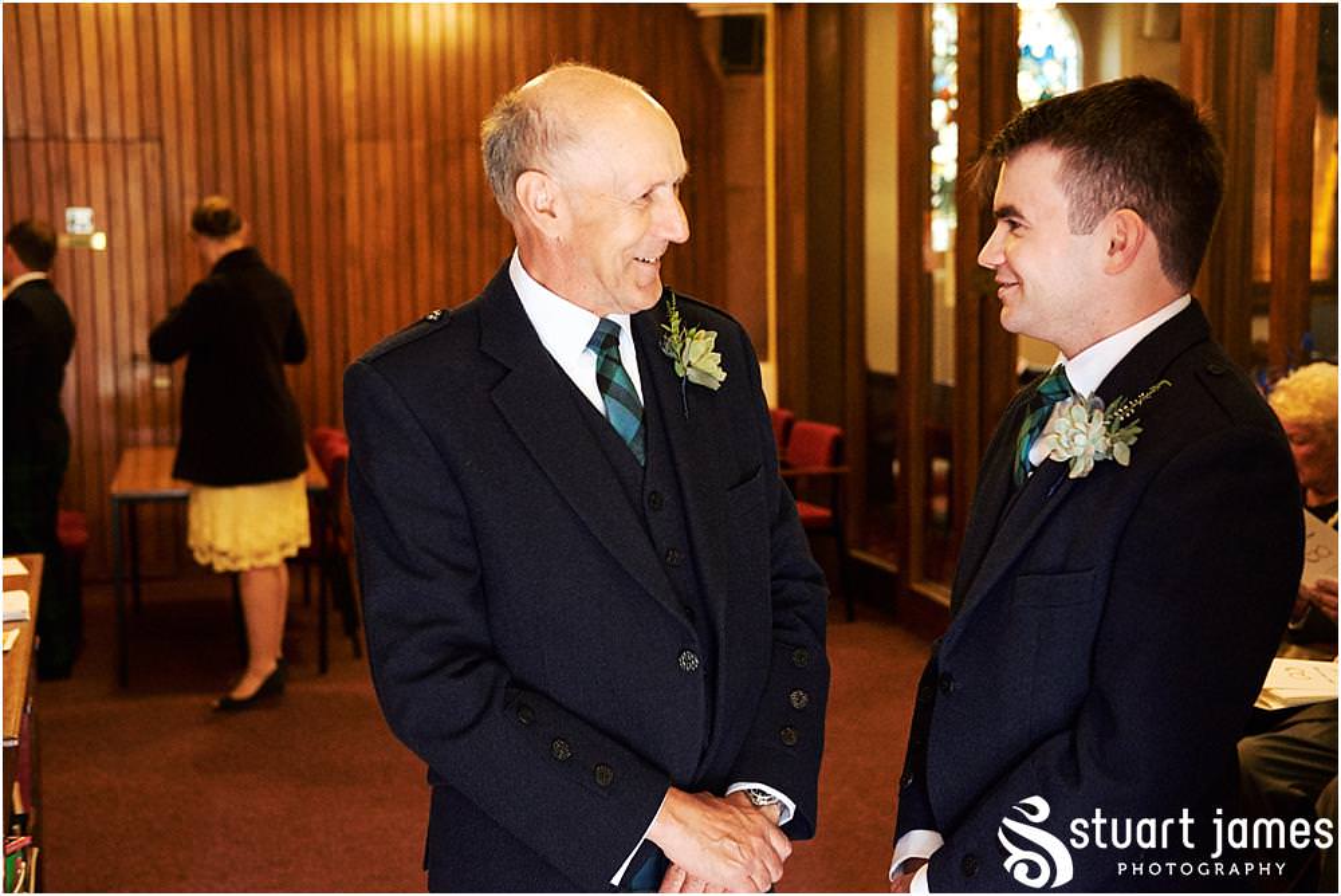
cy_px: 448
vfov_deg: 25.6
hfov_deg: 37.5
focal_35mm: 53
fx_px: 1975
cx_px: 670
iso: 6400
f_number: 2.8
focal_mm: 35
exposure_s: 1/125
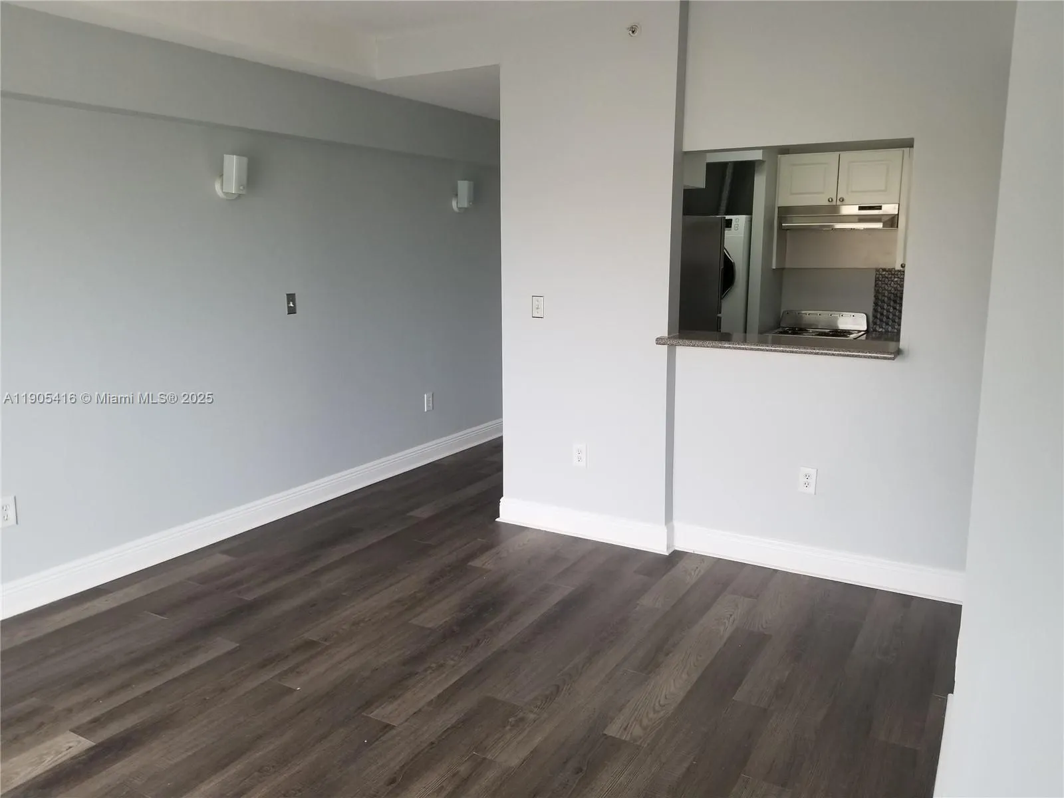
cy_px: 399
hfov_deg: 67.3
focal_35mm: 26
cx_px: 532
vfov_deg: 53.1
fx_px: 799
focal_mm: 4.3
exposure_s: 1/60
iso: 64
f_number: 1.7
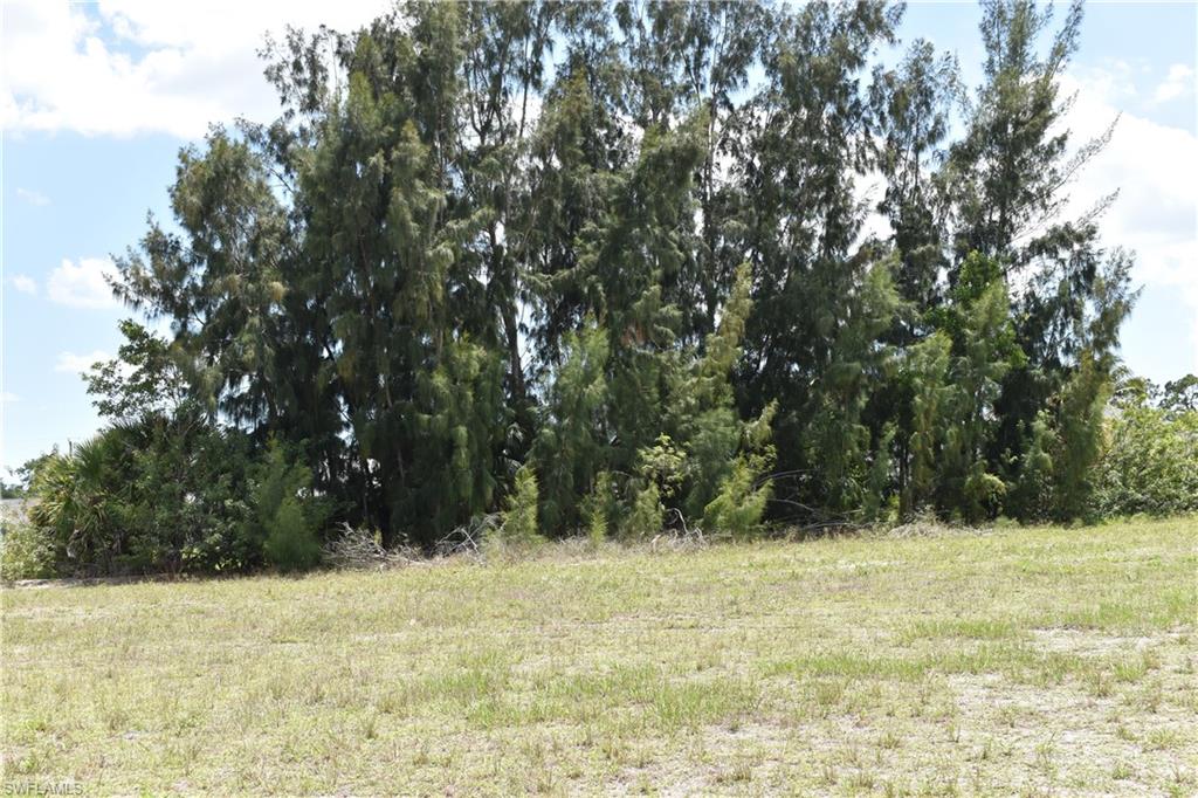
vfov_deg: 31.9
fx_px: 1397
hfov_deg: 46.4
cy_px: 399
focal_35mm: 42
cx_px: 599
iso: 200
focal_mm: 28
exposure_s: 1/320
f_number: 9
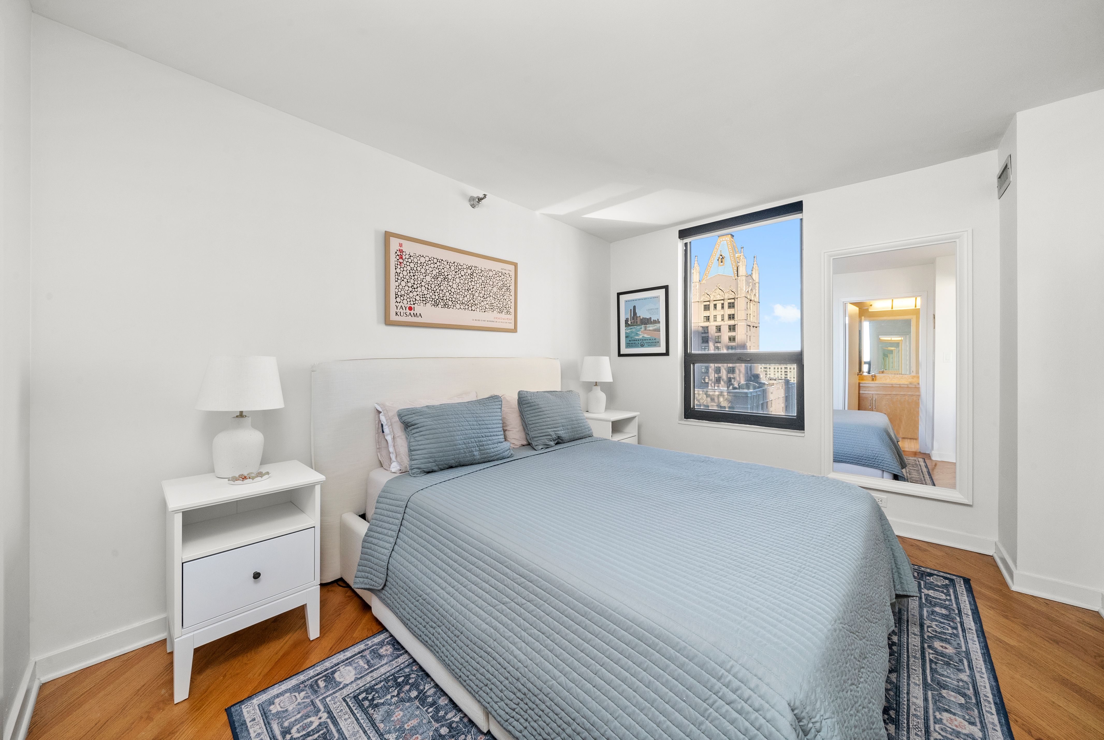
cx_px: 552
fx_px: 369
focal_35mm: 12
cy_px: 370
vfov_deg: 90.2
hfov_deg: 112.5
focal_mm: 12
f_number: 13
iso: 1000
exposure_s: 1/10
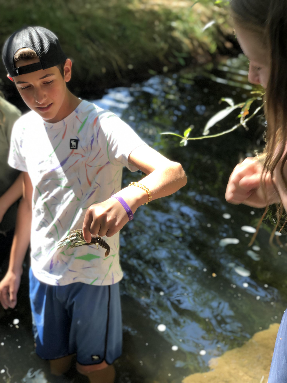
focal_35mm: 52
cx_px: 144
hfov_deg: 28.0
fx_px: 575
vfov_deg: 36.8
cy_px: 192
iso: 16
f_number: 2.4
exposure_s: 1/120
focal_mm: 6
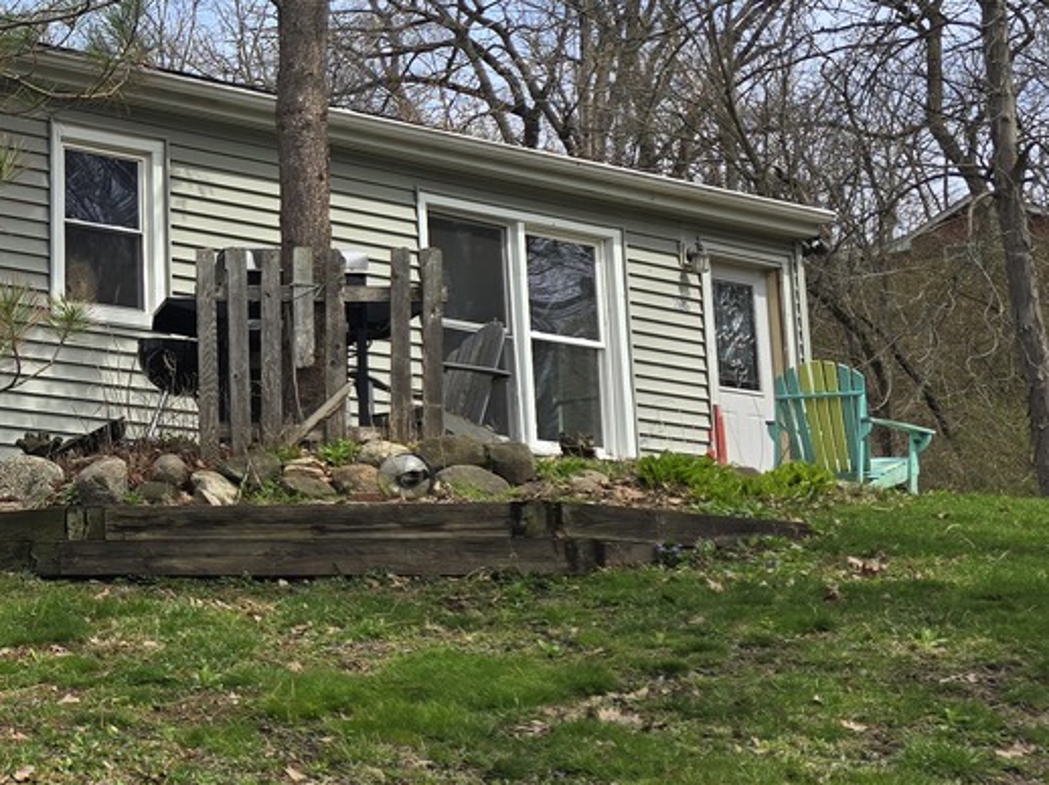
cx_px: -318
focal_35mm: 64
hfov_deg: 25.9
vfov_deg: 22.9
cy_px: 326
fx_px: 1939
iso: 12
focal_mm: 6.3
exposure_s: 1/516
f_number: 1.7
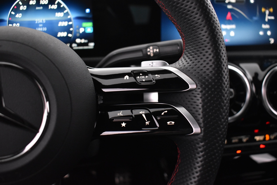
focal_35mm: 34
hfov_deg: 55.1
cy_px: 92
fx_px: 265
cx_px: 138
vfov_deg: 38.4
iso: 3200
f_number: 3.8
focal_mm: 23
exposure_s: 1/40
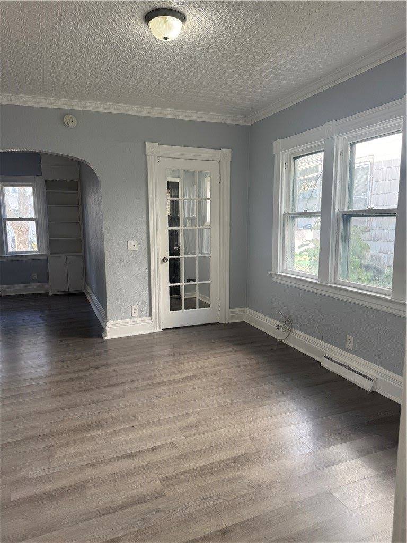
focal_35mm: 24
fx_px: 376
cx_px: 204
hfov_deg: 56.8
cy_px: 272
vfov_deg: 71.6
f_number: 1.78
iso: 100
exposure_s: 1/148
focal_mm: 6.76
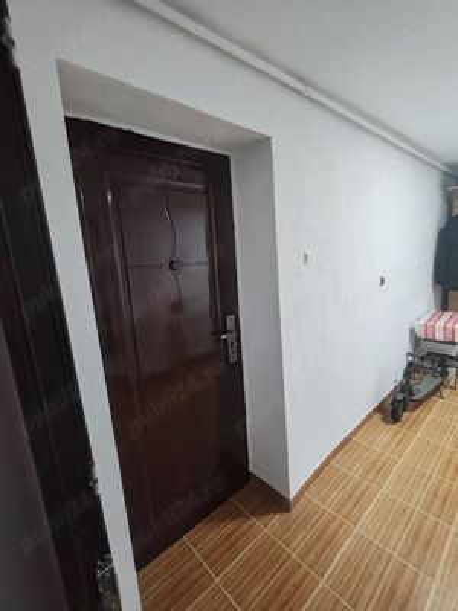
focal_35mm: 16
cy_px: 306
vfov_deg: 94.5
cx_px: 229
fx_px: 282
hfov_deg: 78.1
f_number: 2.2
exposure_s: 1/33
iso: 200
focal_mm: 1.96
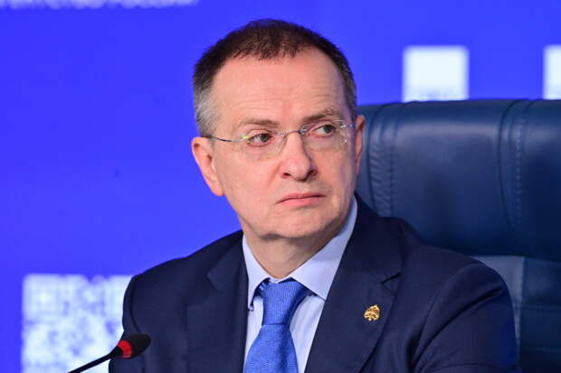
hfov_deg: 7.6
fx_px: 4206
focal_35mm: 270
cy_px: 186
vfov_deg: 5.1
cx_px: 280
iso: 4000
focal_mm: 270
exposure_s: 1/200
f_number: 5.6
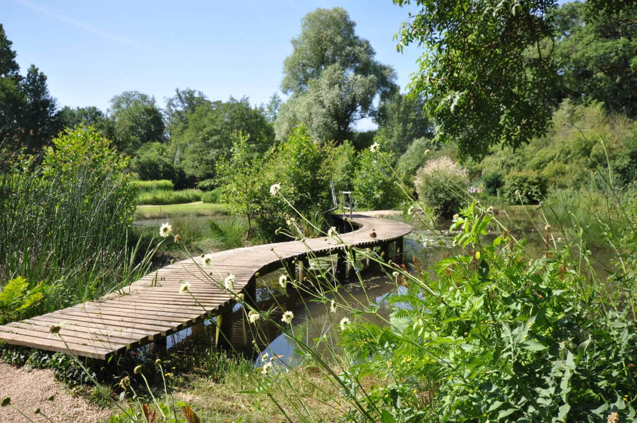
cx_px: 318
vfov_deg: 43.5
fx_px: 530
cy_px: 212
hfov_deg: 62.0
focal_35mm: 30
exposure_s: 1/250
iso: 200
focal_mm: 20
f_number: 8
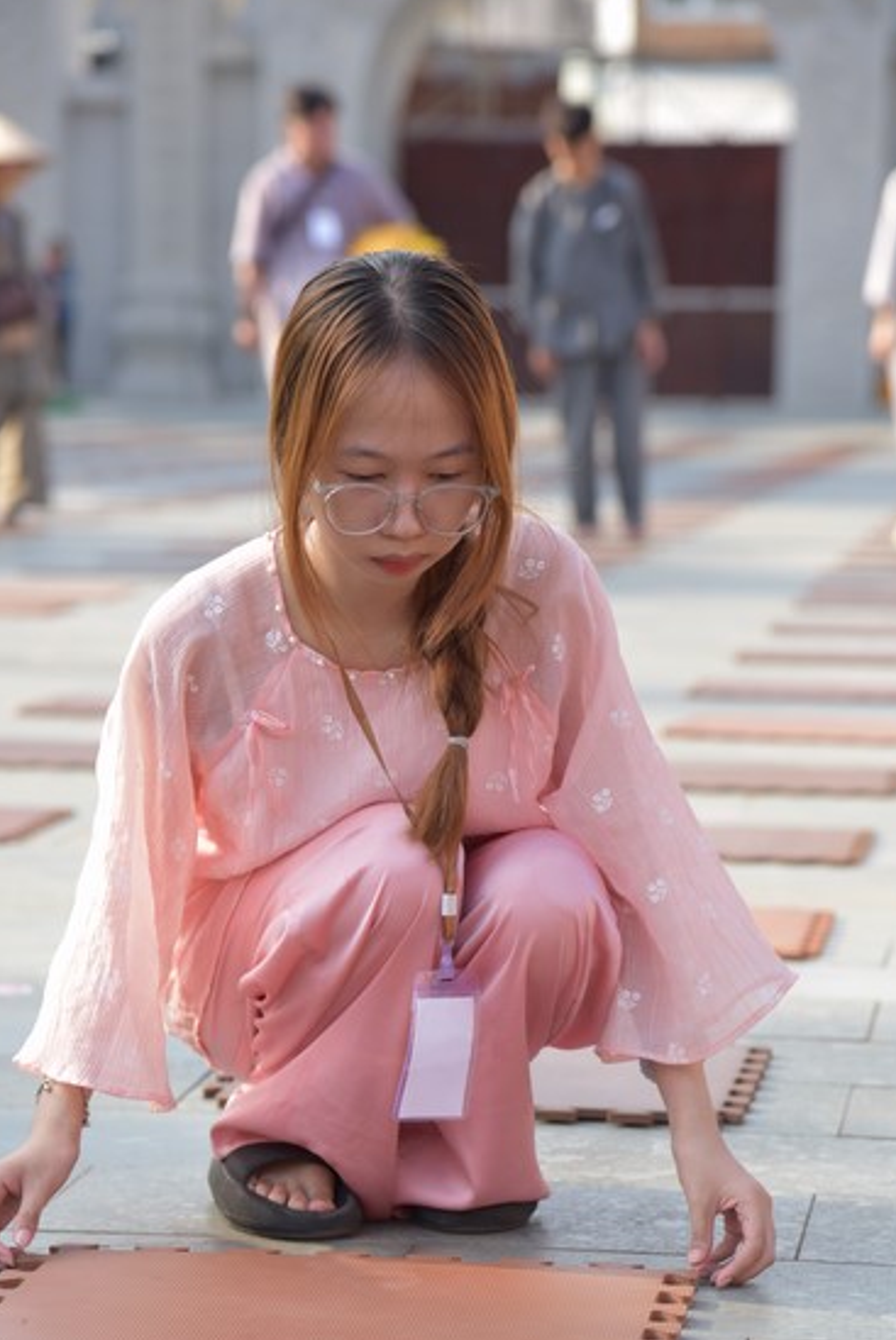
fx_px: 5291
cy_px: 762
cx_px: 444
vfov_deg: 14.4
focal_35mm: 142
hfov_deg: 9.7
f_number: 5.6
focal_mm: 120
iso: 125
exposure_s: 1/125
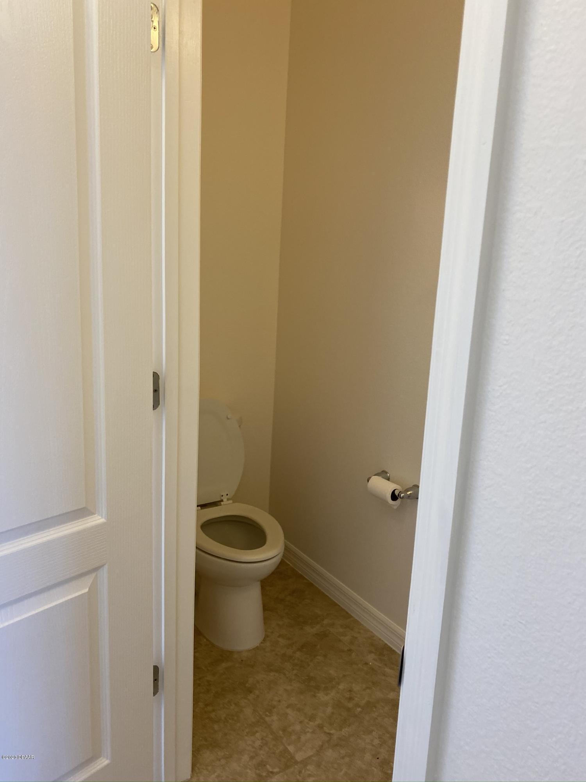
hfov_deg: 53.1
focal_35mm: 26
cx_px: 293
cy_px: 391
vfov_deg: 67.3
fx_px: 587
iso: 100
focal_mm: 4.25
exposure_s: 1/120
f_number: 1.8
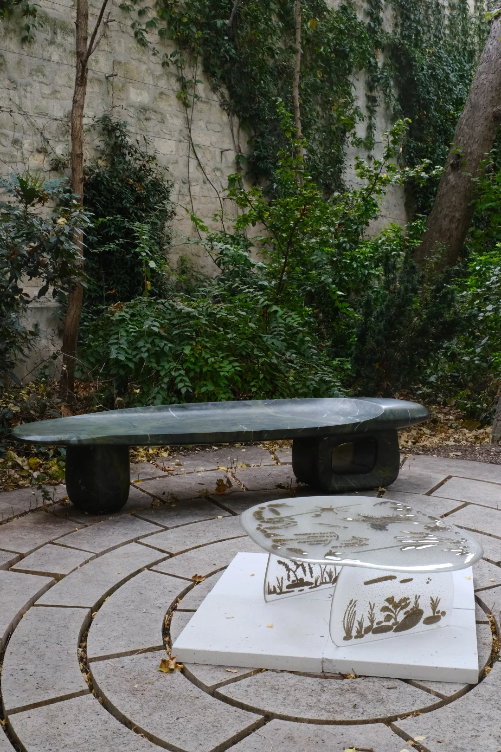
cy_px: 376
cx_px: 250
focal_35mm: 53
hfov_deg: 25.5
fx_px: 1106
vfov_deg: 37.5
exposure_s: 1/125
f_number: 11
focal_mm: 35
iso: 2000
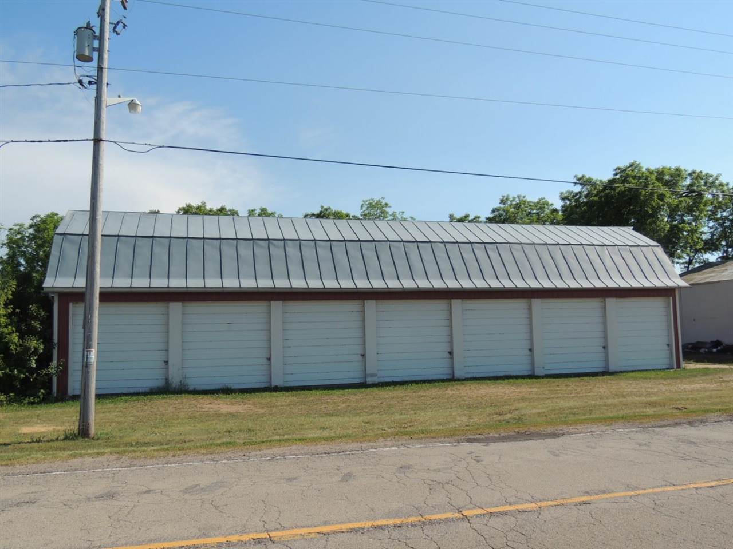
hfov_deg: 60.0
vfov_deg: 46.8
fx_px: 635
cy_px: 274
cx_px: 366
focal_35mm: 30
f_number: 3.1
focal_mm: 5.3
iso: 100
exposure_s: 1/1250
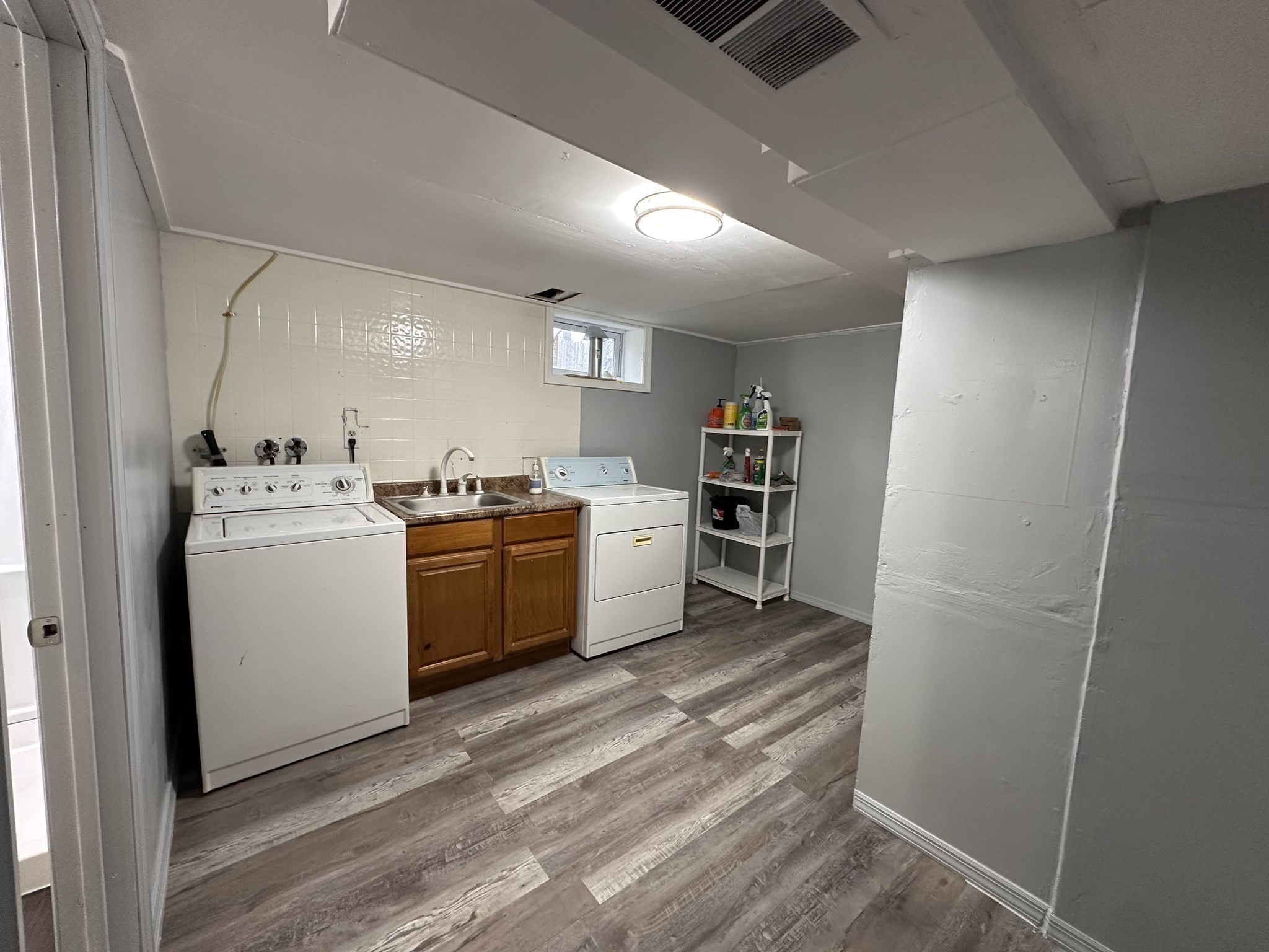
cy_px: 476
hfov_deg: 102.1
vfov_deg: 85.7
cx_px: 634
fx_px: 513
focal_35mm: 14
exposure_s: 1/60
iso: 200
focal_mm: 2.22
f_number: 2.2
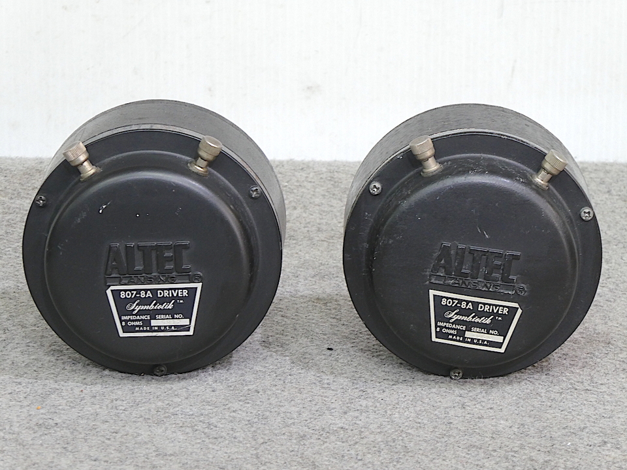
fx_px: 3115
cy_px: 235
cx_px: 314
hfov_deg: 11.5
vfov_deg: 8.6
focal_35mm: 172
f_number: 5.6
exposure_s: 1/6
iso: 200
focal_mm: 30.9
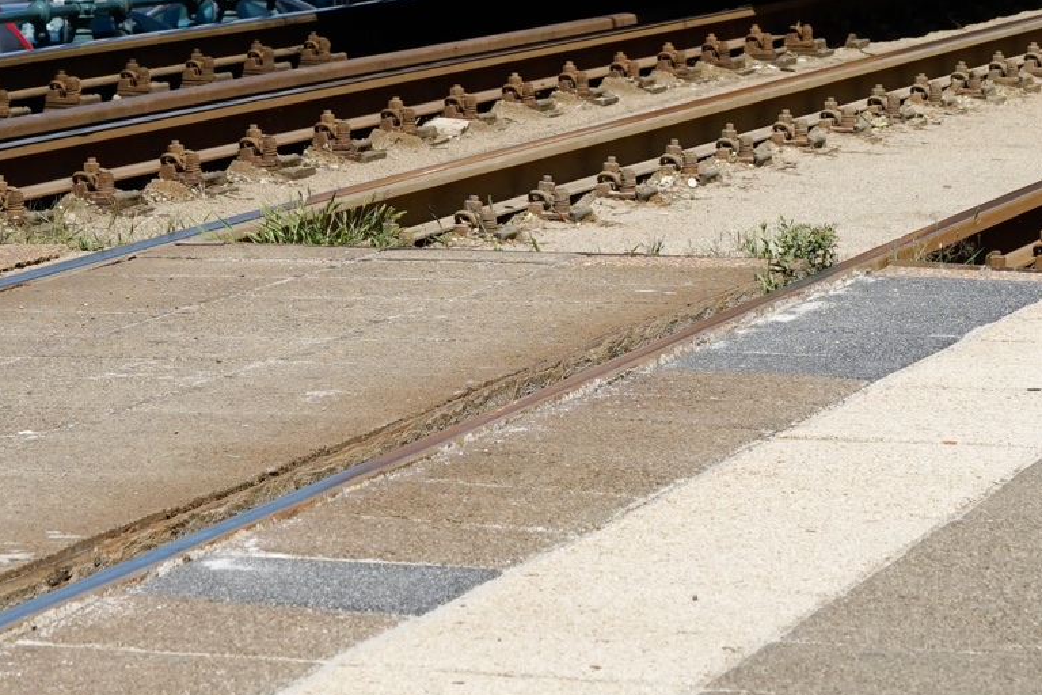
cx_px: 385
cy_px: -263
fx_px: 6078
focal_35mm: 210
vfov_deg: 6.5
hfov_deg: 9.8
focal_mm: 70
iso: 400
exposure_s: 1/1600
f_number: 8
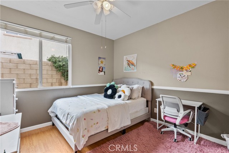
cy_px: 76
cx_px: 114
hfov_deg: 96.7
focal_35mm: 16
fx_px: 102
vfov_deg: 73.8
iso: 2000
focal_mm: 16
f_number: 8
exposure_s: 1/30
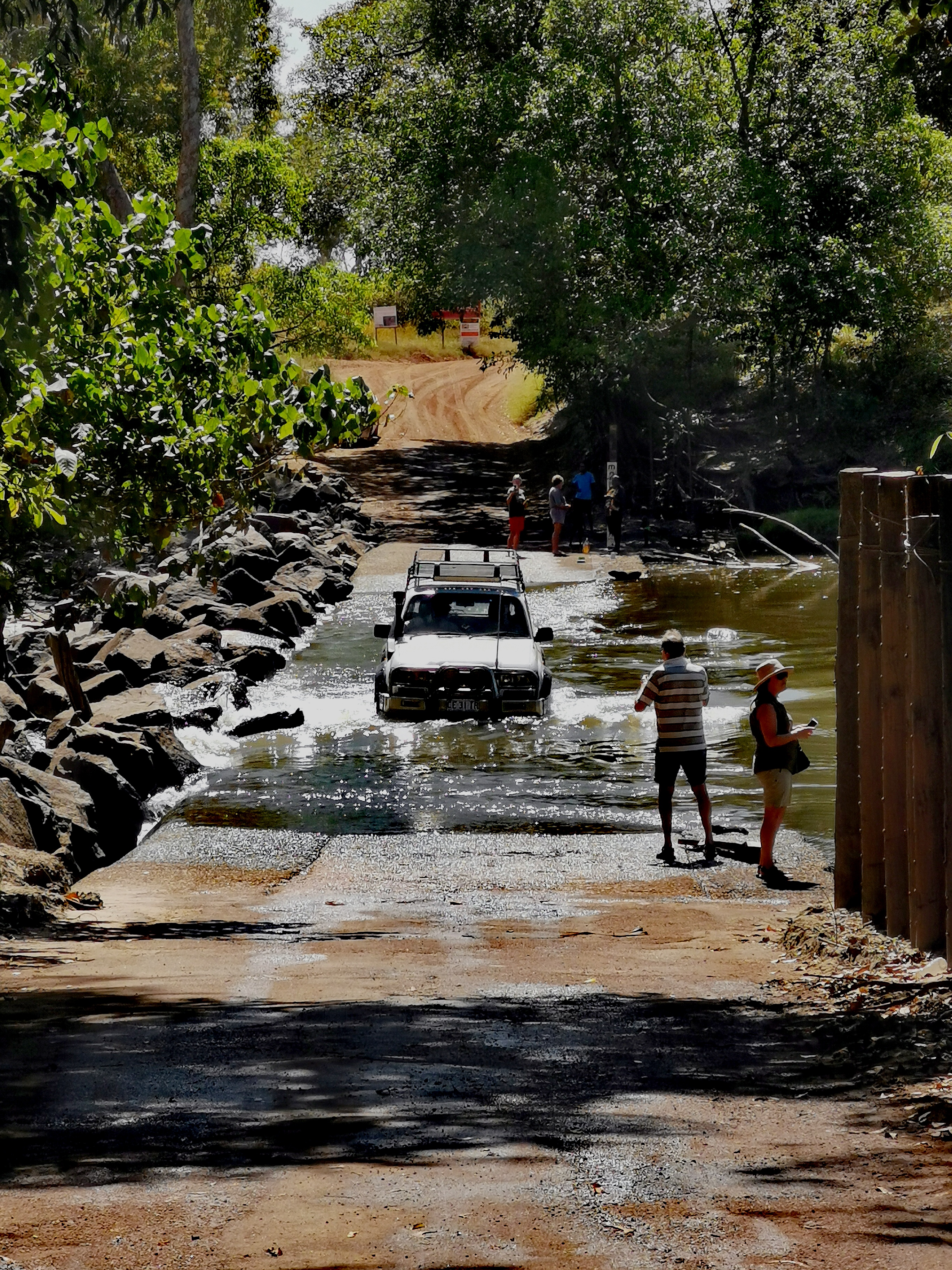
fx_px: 4840
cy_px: 635
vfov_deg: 14.9
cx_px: 476
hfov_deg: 11.2
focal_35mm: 132
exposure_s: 1/1318
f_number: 2.4
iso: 50
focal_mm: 7.48
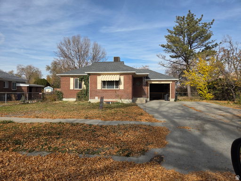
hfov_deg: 73.9
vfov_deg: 58.9
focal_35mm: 23
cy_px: 90
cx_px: 120
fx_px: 160
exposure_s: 1/5129
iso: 80
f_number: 1.8
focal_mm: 5.4
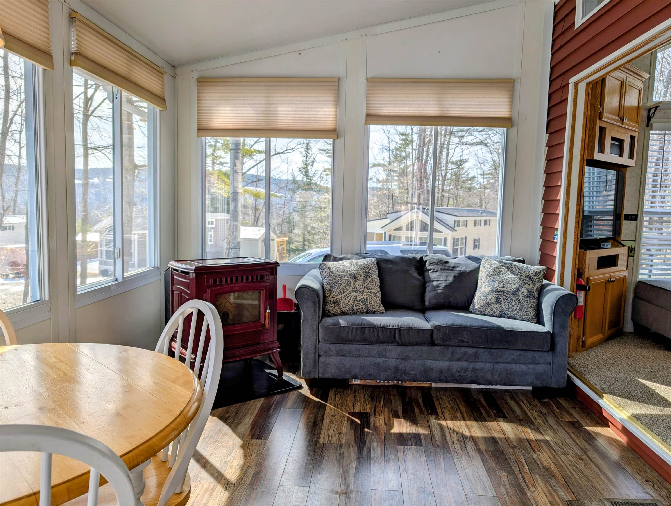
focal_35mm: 24
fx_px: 466
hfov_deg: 71.5
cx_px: 336
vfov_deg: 56.9
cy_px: 253
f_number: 1.68
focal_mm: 6.9
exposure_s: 1/347
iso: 19
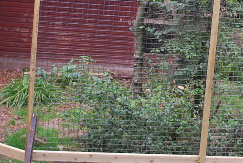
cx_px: 164
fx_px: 703
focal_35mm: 104
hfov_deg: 19.5
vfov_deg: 13.1
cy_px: 14
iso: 400
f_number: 4.2
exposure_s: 1/60
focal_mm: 24
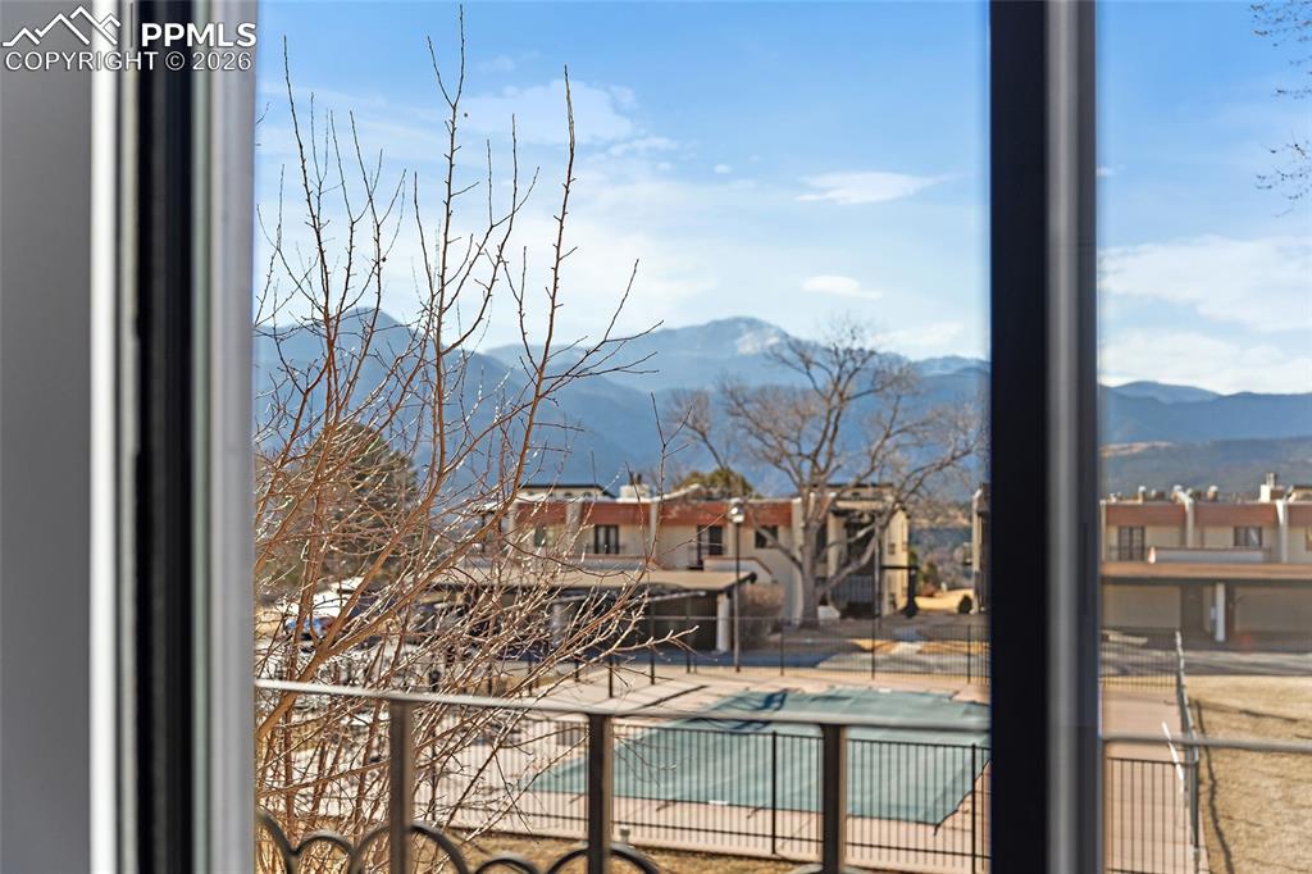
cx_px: 656
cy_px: 437
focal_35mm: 35
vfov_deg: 37.8
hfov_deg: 54.4
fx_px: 1275
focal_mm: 35
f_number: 2.8
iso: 100
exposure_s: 1/500
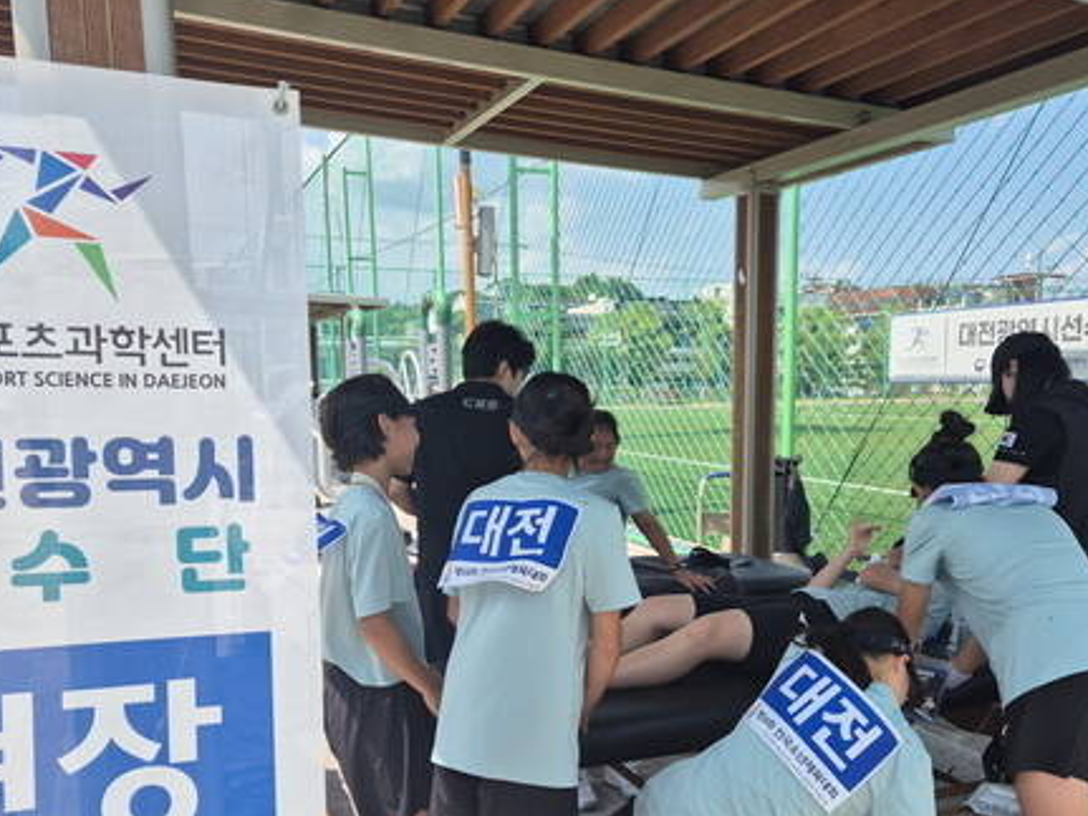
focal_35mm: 32
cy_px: 498
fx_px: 1005
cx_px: 578
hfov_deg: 56.8
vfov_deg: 43.9
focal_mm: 5.4
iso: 25
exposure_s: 1/1524
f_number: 1.8
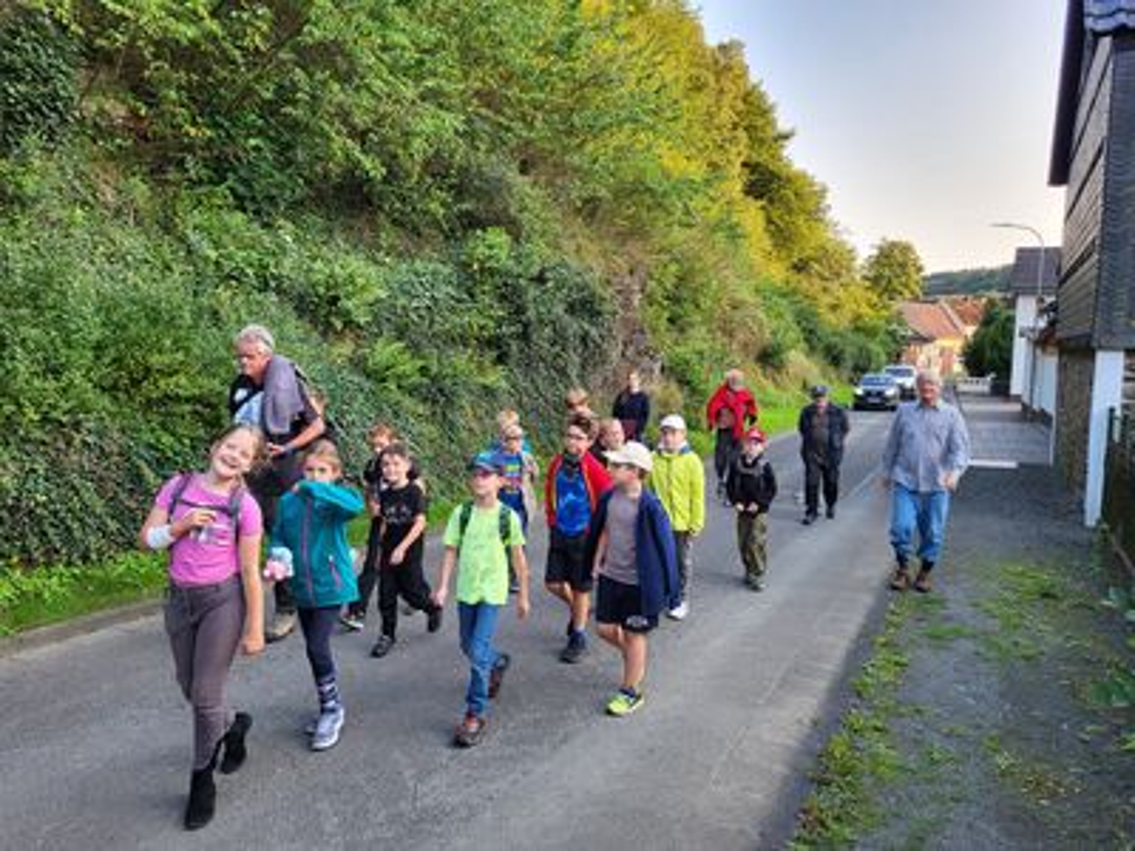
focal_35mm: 26
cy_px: 426
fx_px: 852
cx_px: 568
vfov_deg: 53.1
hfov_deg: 67.3
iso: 40
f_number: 1.8
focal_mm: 5.4
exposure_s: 1/123
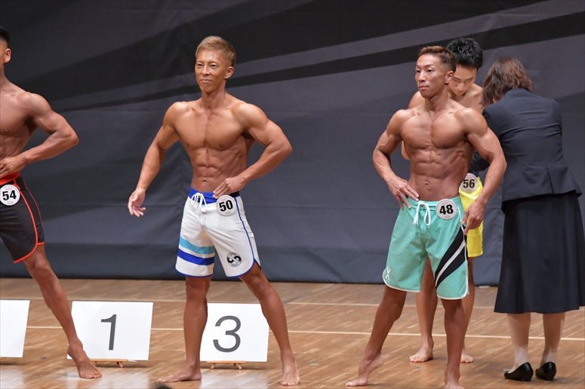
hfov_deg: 7.2
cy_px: 194
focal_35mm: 285
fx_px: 4629
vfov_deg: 4.8
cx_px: 292
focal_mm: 190
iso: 8000
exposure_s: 1/400
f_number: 5.6
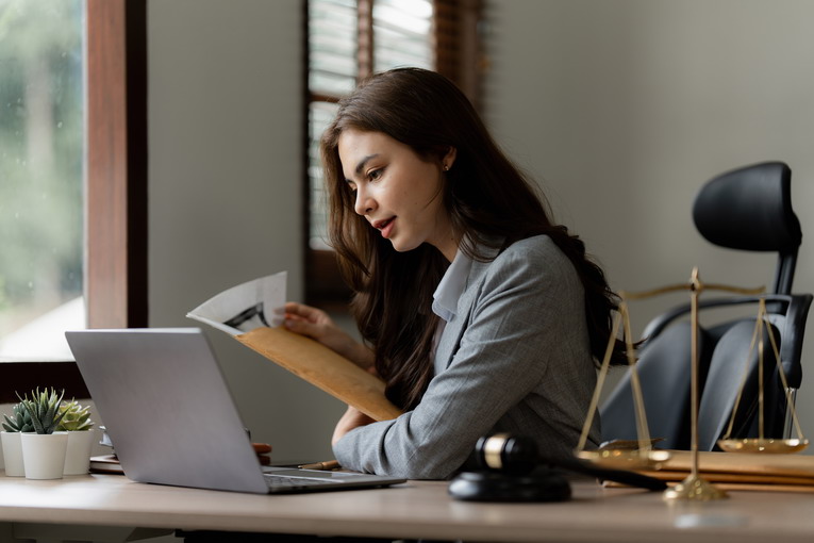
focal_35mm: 85
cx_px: 407
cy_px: 272
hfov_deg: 23.9
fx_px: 1922
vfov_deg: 16.1
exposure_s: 1/640
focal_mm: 85
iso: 125
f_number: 1.4
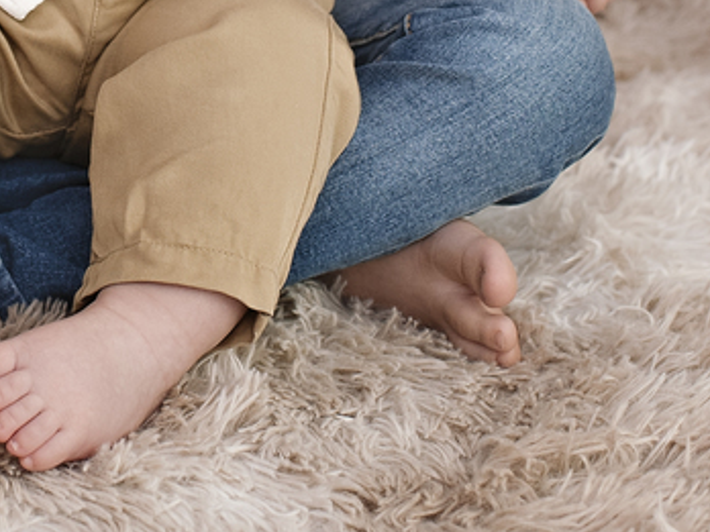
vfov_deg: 12.2
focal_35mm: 116
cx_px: 114
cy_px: -261
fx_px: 2379
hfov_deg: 16.8
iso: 500
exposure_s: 1/200
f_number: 4
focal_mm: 35
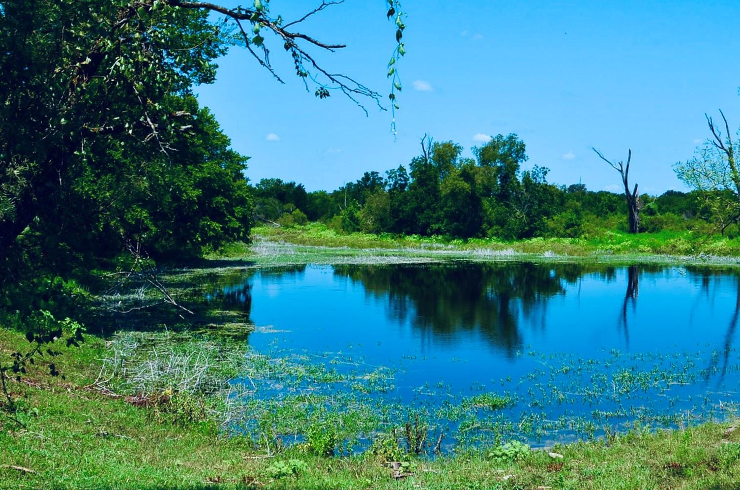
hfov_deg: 40.1
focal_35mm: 49
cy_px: 271
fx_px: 1005
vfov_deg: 27.4
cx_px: 477
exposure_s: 1/125
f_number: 11
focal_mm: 24
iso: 110
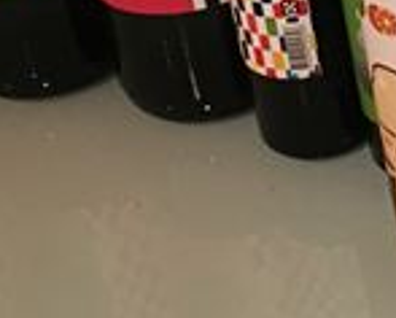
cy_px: -35
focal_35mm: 154
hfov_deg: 11.9
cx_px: 598
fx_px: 1807
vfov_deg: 9.9
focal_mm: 4.15
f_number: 2.2
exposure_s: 1/15
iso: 80
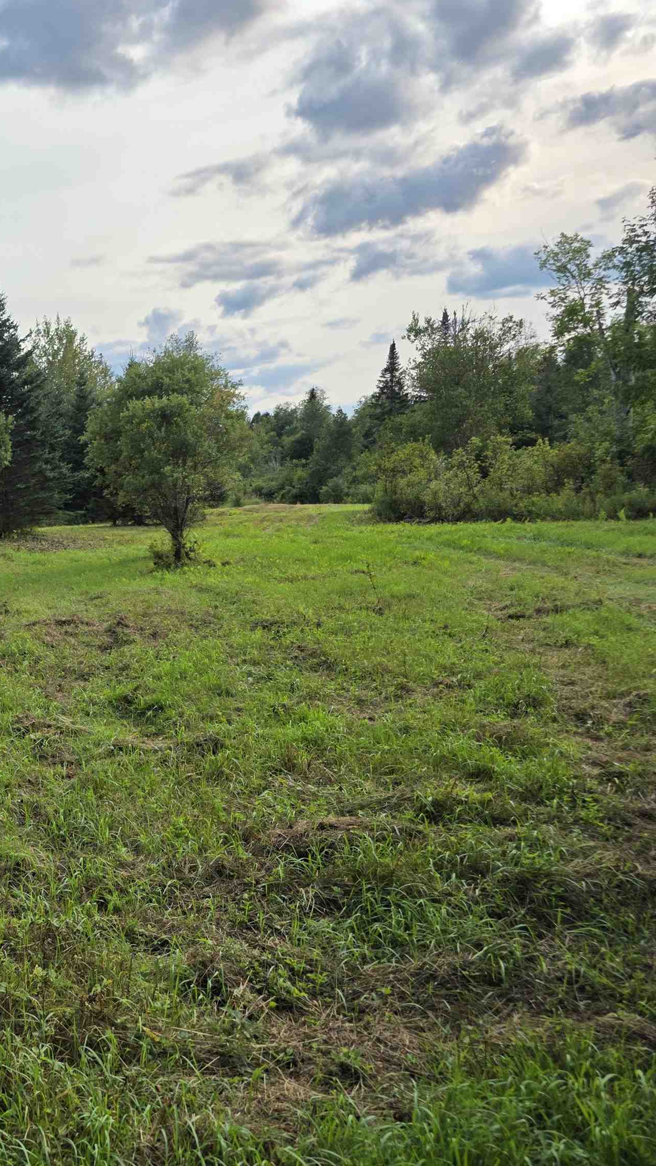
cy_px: 590
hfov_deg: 29.7
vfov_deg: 58.0
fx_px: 1051
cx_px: -134
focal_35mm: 34
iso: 80
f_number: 1.7
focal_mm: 6.3
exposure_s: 1/4237
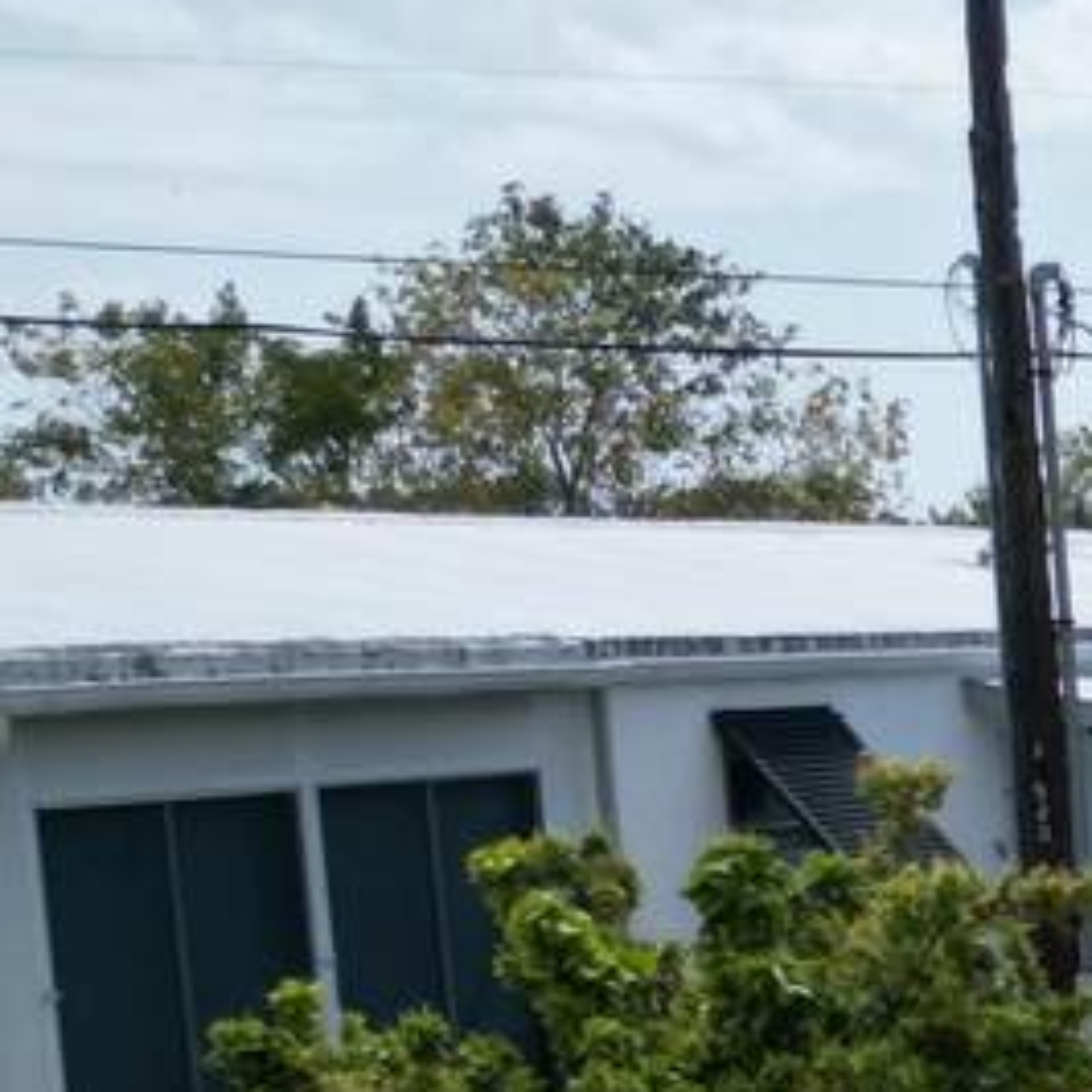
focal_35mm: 102
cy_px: 1248
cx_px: 2496
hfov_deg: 13.3
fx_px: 3640
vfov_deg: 16.5
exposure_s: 1/5000
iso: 200
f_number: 1.7
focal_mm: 6.72
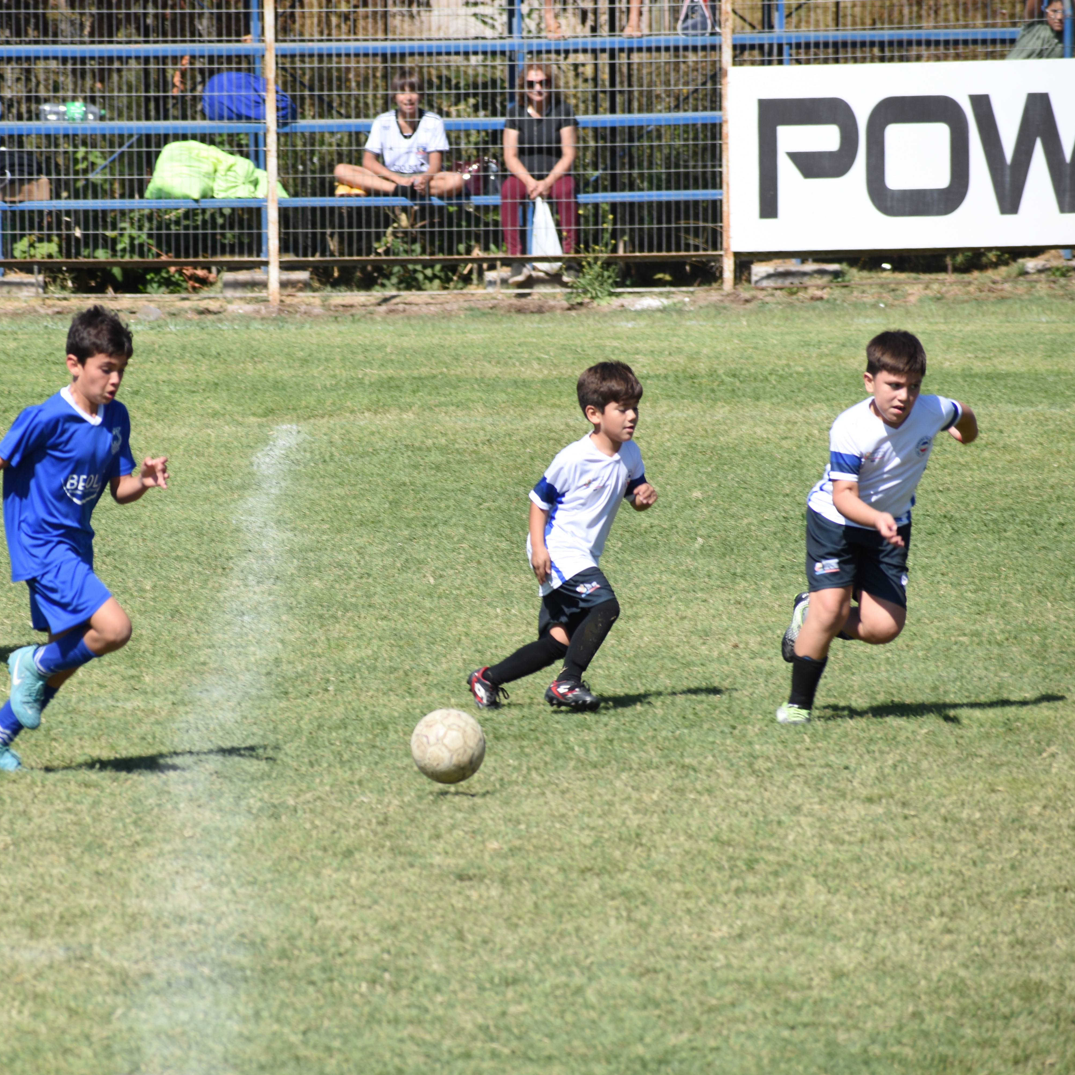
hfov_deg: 4.9
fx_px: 12460
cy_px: 537
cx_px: 329
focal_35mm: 355
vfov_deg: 4.9
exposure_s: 1/500
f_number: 7.1
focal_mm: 185
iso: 125
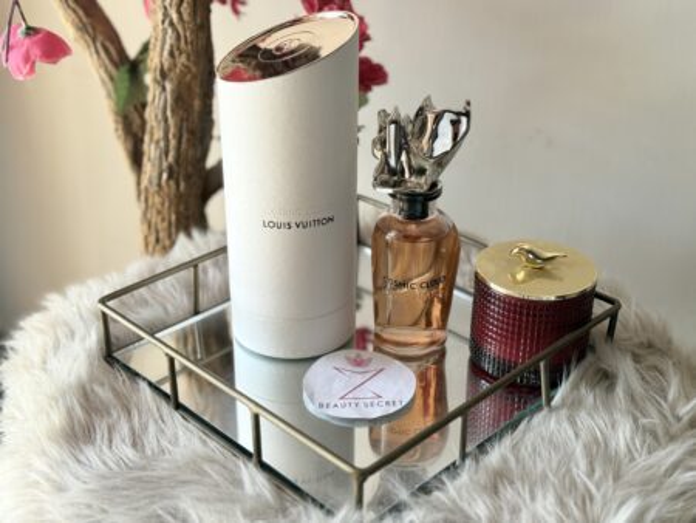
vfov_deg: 30.3
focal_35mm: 48
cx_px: 348
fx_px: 966
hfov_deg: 39.6
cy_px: 262
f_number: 1.78
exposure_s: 1/129
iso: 100
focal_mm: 6.76
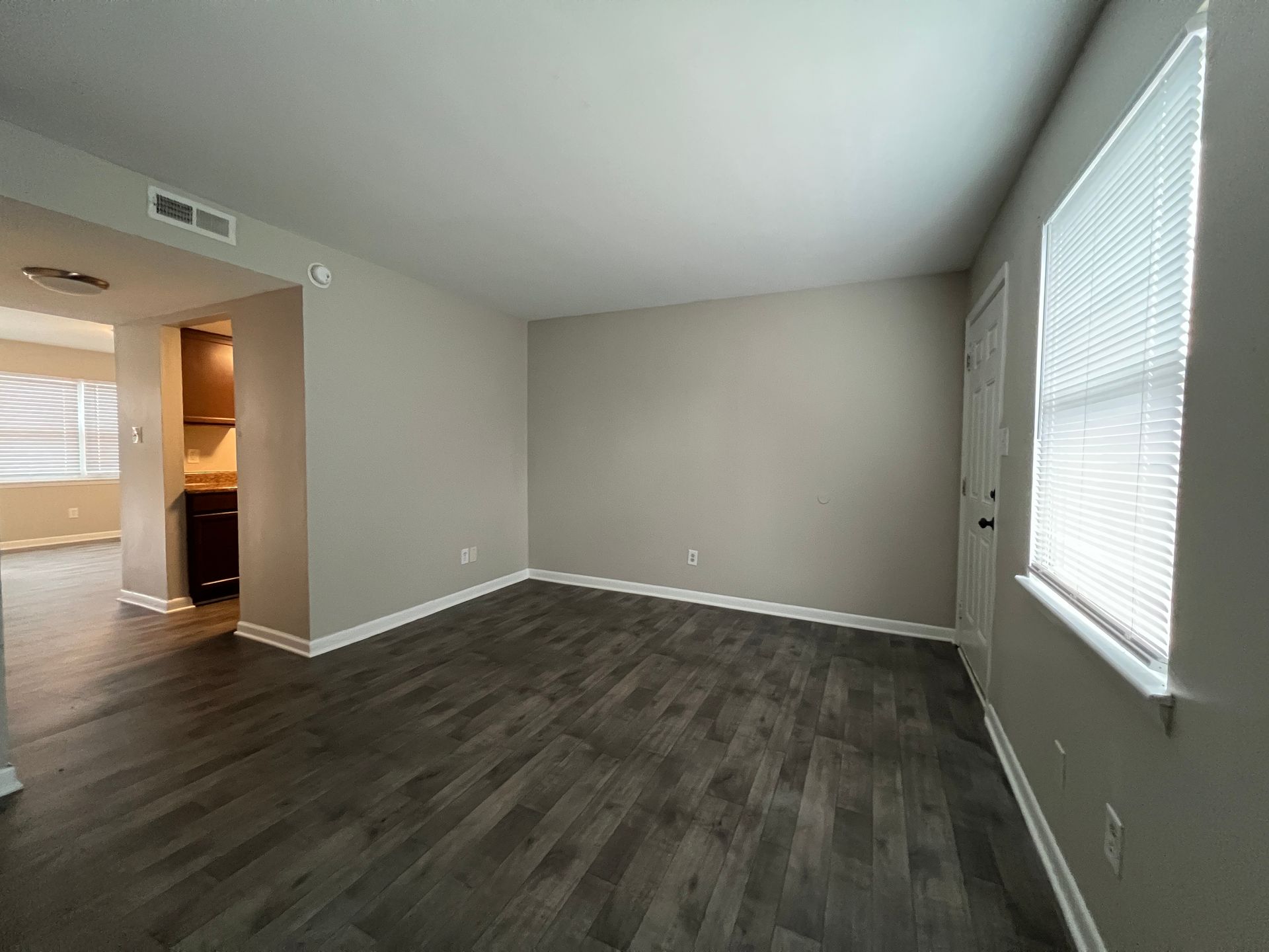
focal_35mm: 13
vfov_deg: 89.9
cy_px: 476
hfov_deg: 106.2
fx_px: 477
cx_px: 634
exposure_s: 1/60
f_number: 1.8
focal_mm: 1.57
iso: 800
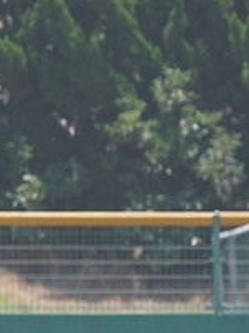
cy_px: 524
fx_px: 16493
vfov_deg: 1.2
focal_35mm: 1716
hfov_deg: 0.9
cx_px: -91
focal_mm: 200
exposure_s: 1/640
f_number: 4
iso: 100
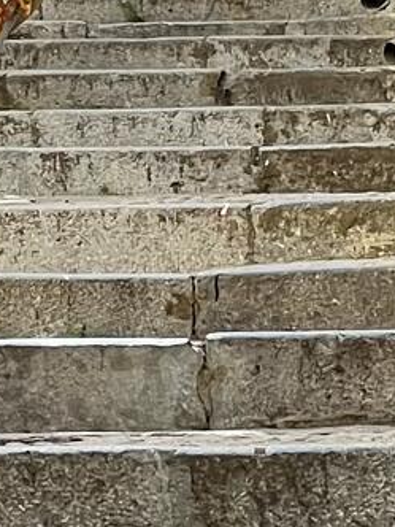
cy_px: -206
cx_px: -631
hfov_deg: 3.1
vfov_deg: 4.2
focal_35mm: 475
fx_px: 7227
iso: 32
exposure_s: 1/136
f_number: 2.8
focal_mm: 9
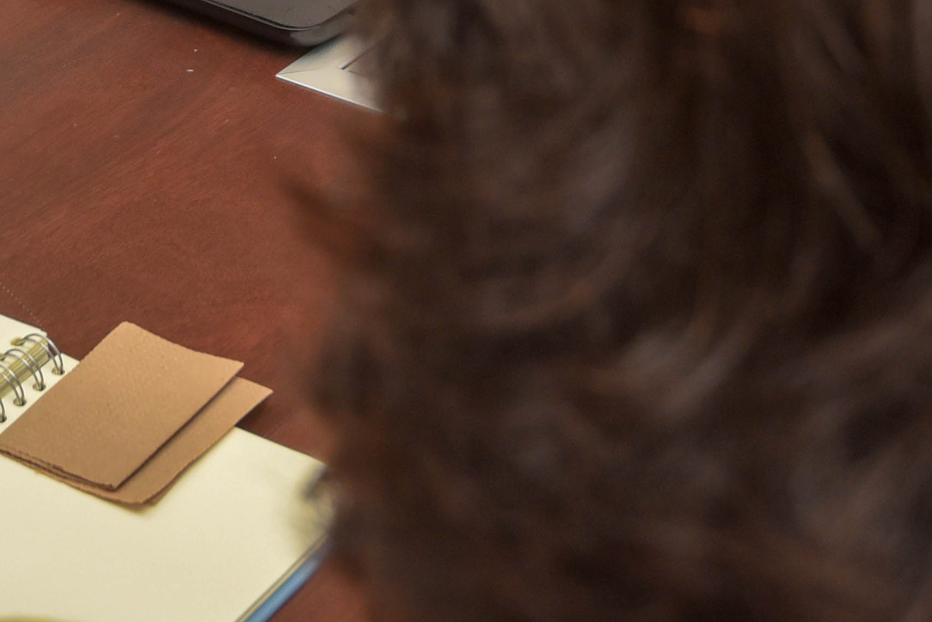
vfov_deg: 10.6
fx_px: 3186
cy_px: -430
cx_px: 119
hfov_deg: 16.5
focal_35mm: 123
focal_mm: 35
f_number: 4
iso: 800
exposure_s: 1/100
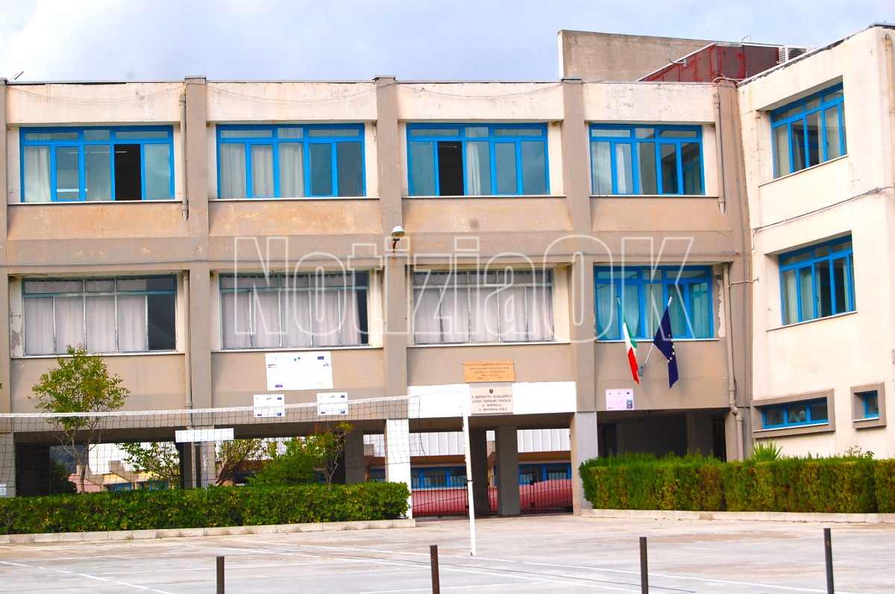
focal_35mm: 82
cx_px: 448
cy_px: 297
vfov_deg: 16.5
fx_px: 2048
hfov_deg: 24.7
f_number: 9
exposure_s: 1/320
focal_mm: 55
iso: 200
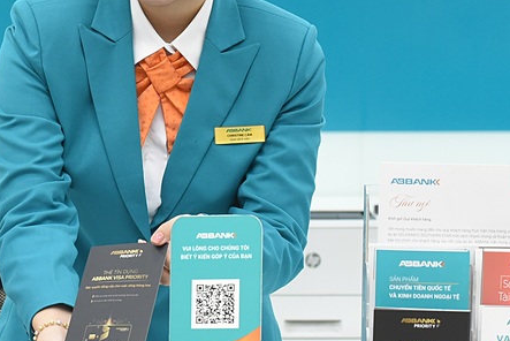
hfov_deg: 8.2
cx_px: 53
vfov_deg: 5.5
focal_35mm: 249
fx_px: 3530
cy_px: 36
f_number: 6.3
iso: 1600
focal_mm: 92
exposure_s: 1/100
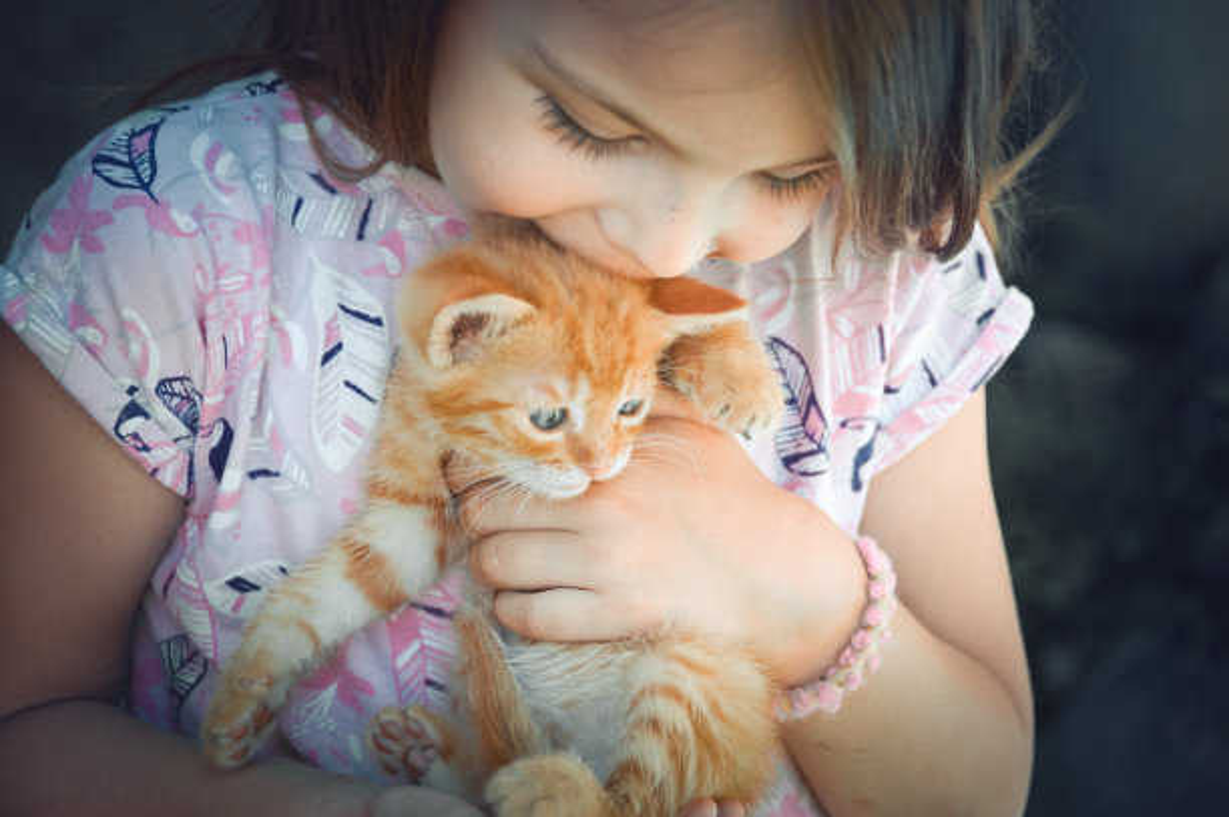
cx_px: 614
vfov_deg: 13.0
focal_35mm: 105
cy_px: 408
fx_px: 3582
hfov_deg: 19.5
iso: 800
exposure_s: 1/250
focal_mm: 70
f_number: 5
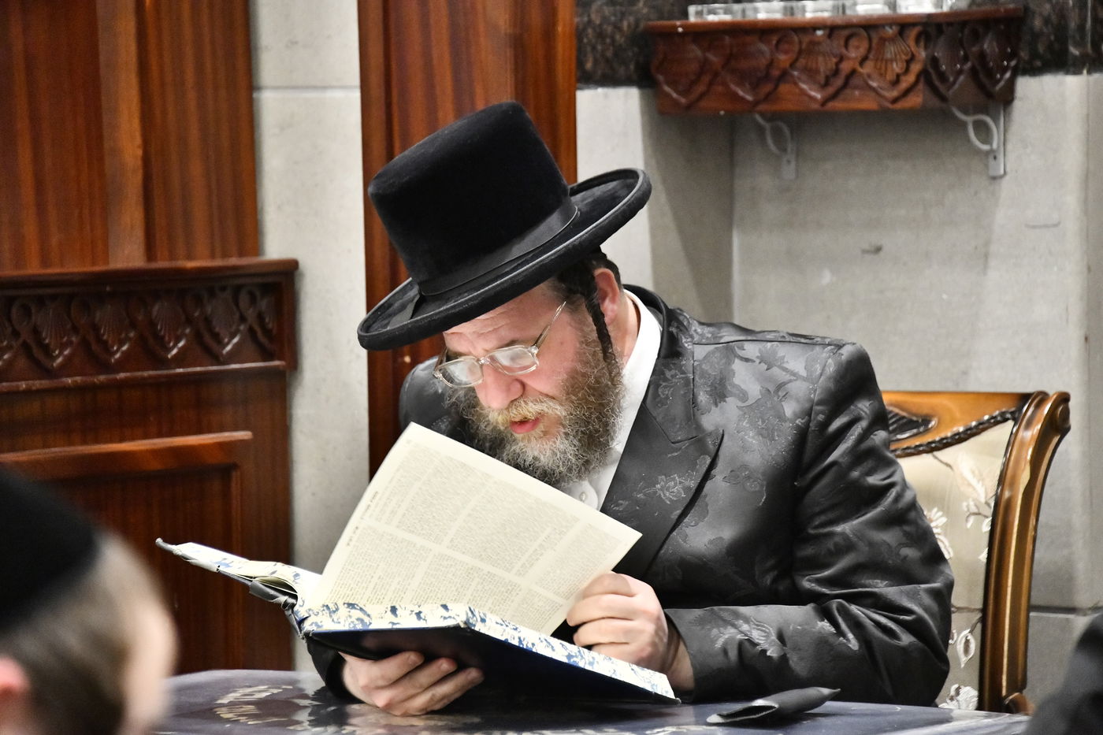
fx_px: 6433
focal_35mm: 210
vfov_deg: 6.5
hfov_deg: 9.8
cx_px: 552
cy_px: 368
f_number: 5.6
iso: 6400
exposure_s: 1/160
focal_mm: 210
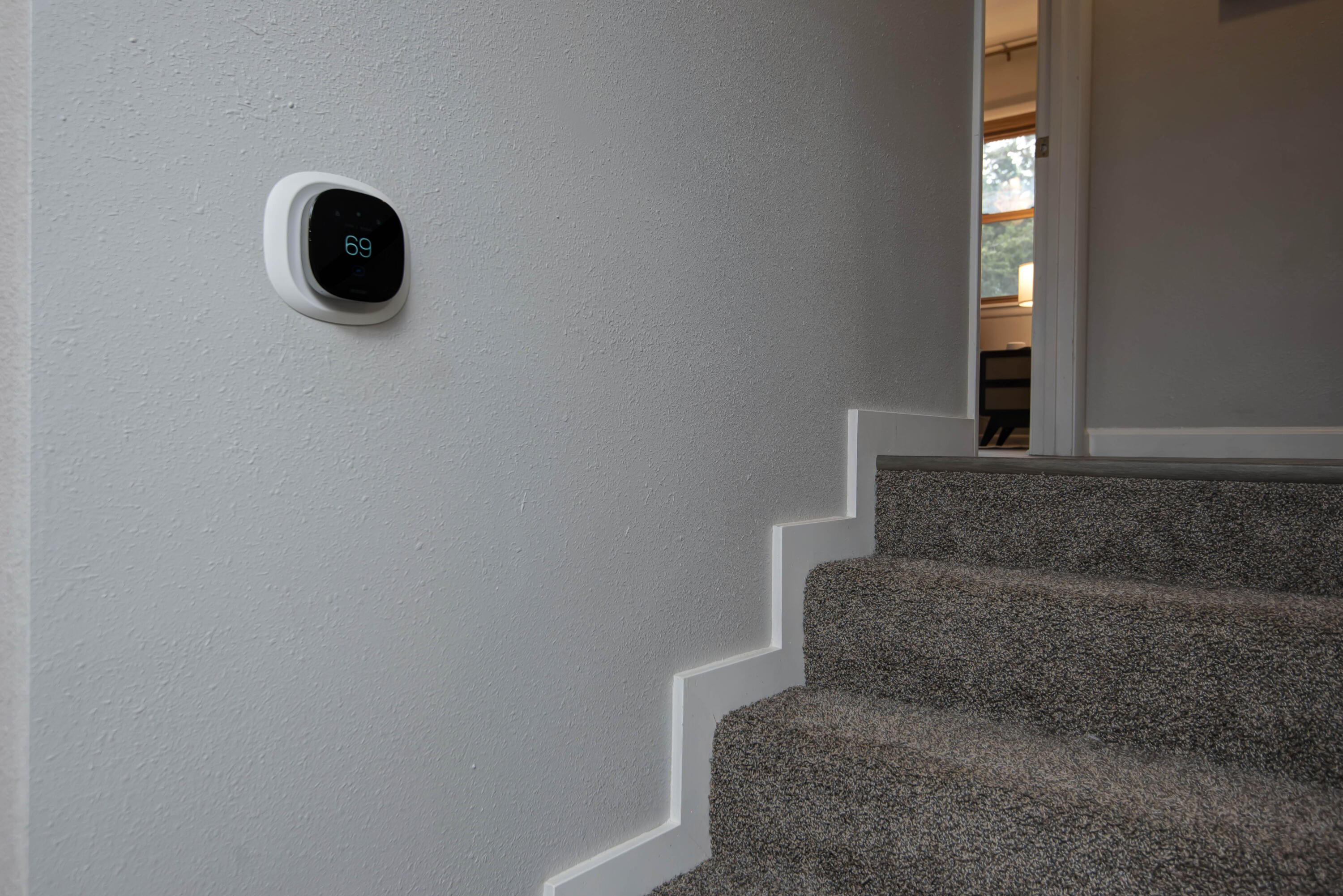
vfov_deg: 49.6
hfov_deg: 69.4
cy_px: 448
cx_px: 672
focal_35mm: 26
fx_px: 970
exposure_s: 1/20
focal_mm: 26
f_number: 6.3
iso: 200
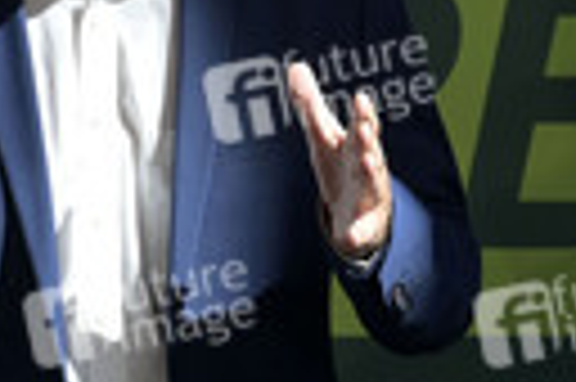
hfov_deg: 4.9
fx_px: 6743
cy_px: -22
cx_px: 650
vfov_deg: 3.2
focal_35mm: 422
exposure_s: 1/2000
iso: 2500
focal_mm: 120
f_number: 5.6
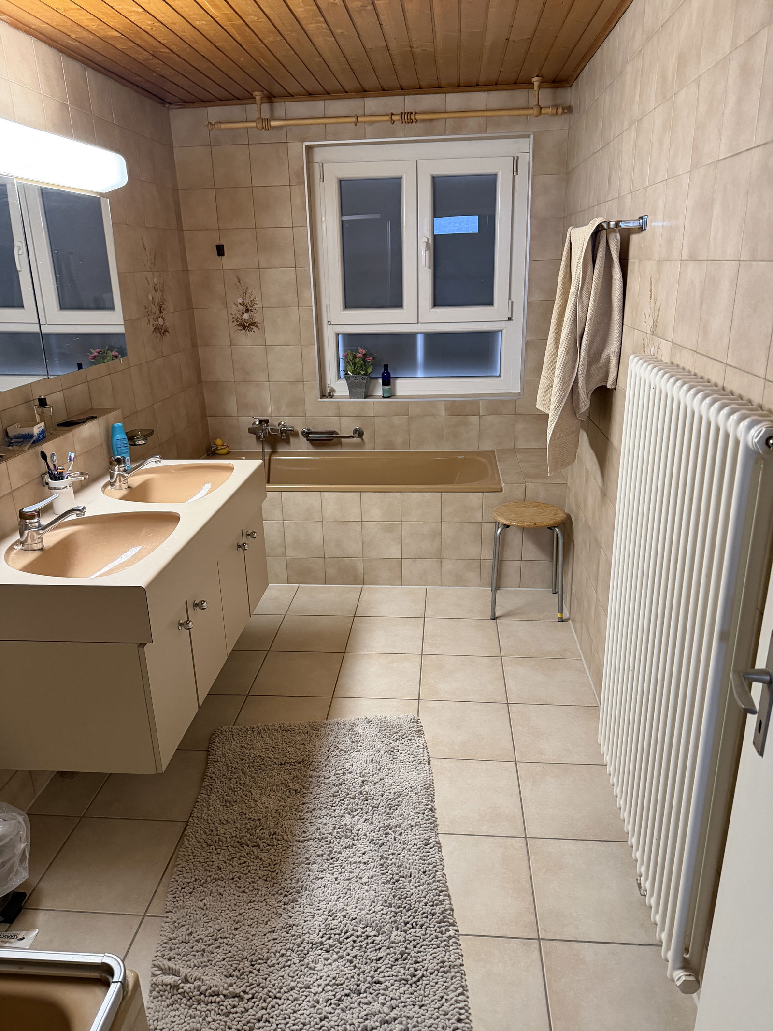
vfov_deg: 71.6
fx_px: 715
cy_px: 516
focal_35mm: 24
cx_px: 386
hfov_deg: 56.8
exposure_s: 1/50
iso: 400
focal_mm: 6.76
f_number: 1.78
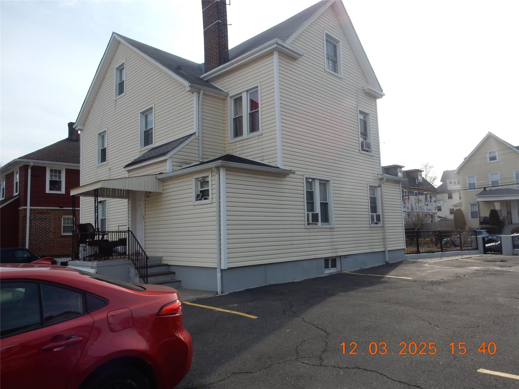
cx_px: 260
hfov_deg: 69.4
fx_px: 375
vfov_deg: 54.9
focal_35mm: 25
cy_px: 194
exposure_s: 1/800
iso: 125
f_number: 4.2
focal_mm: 4.5
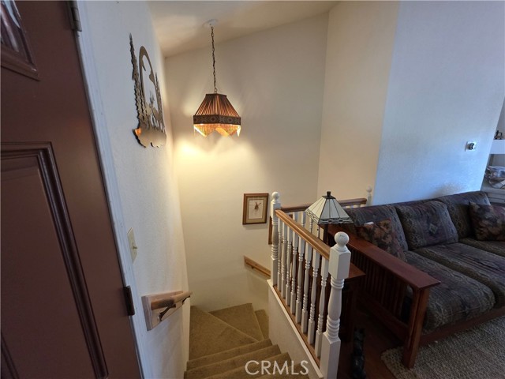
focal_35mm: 13
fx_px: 190
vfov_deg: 89.9
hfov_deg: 106.2
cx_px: 252
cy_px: 190
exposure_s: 1/60
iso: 400
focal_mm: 2.2
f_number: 1.9
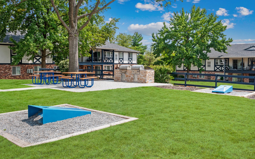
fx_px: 226
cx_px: 128
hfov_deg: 58.9
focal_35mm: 33
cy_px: 79
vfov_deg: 38.8
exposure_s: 1/125
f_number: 8
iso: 100
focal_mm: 21
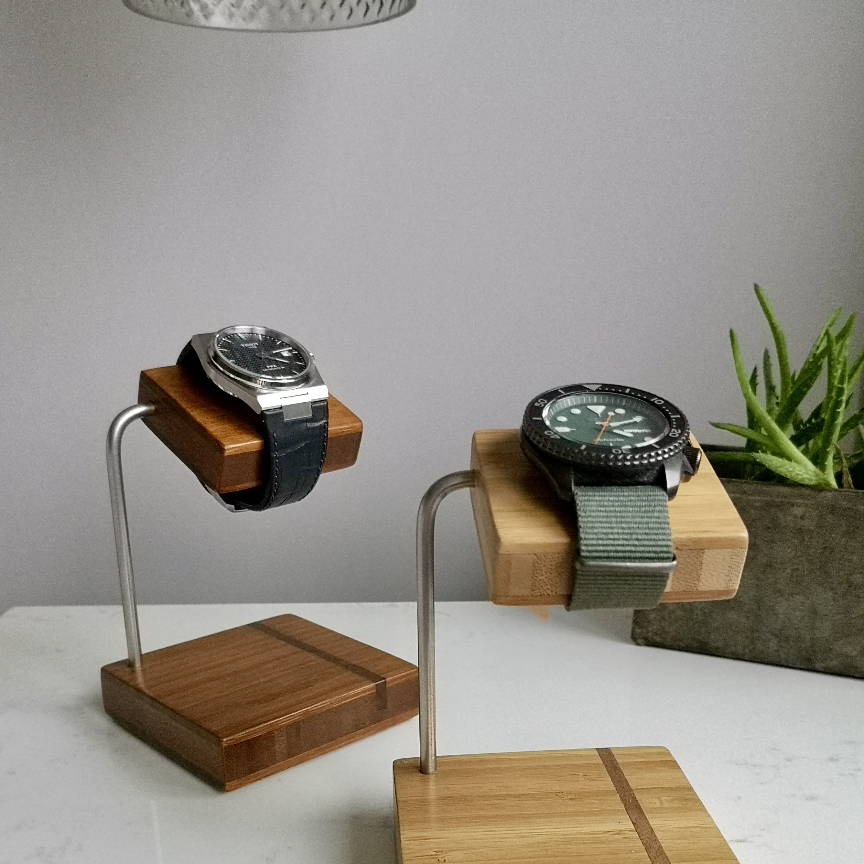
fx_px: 988
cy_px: 575
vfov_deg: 46.5
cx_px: 438
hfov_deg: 47.2
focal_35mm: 35
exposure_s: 1/30
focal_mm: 5.58
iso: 320
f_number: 1.8
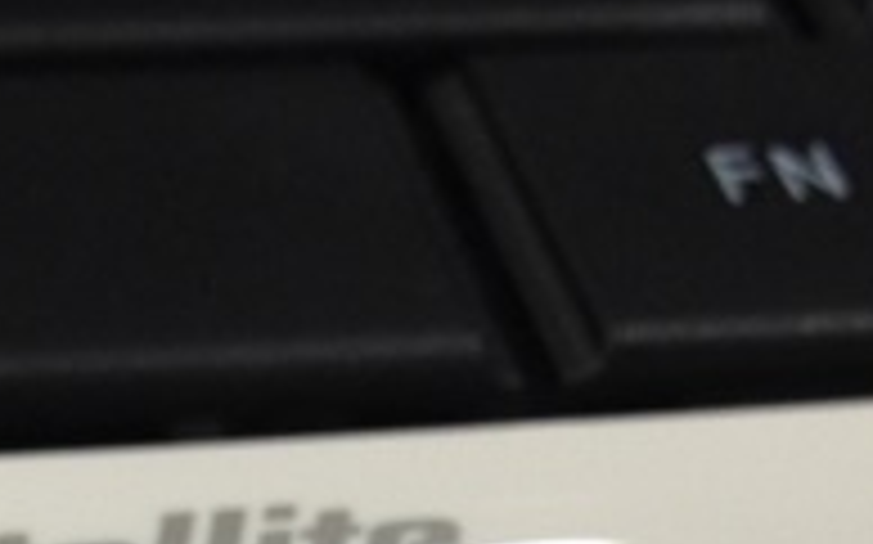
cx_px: 144
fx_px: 3424
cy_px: 1196
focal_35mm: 144
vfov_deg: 8.5
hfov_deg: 14.4
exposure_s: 1/40
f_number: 2.4
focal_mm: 4.12
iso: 50
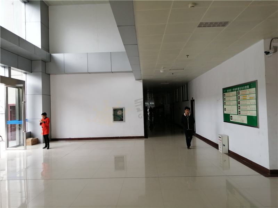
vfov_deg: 53.1
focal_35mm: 26
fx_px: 209
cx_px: 139
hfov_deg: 67.3
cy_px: 104
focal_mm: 3.64
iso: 50
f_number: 1.8
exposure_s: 1/113
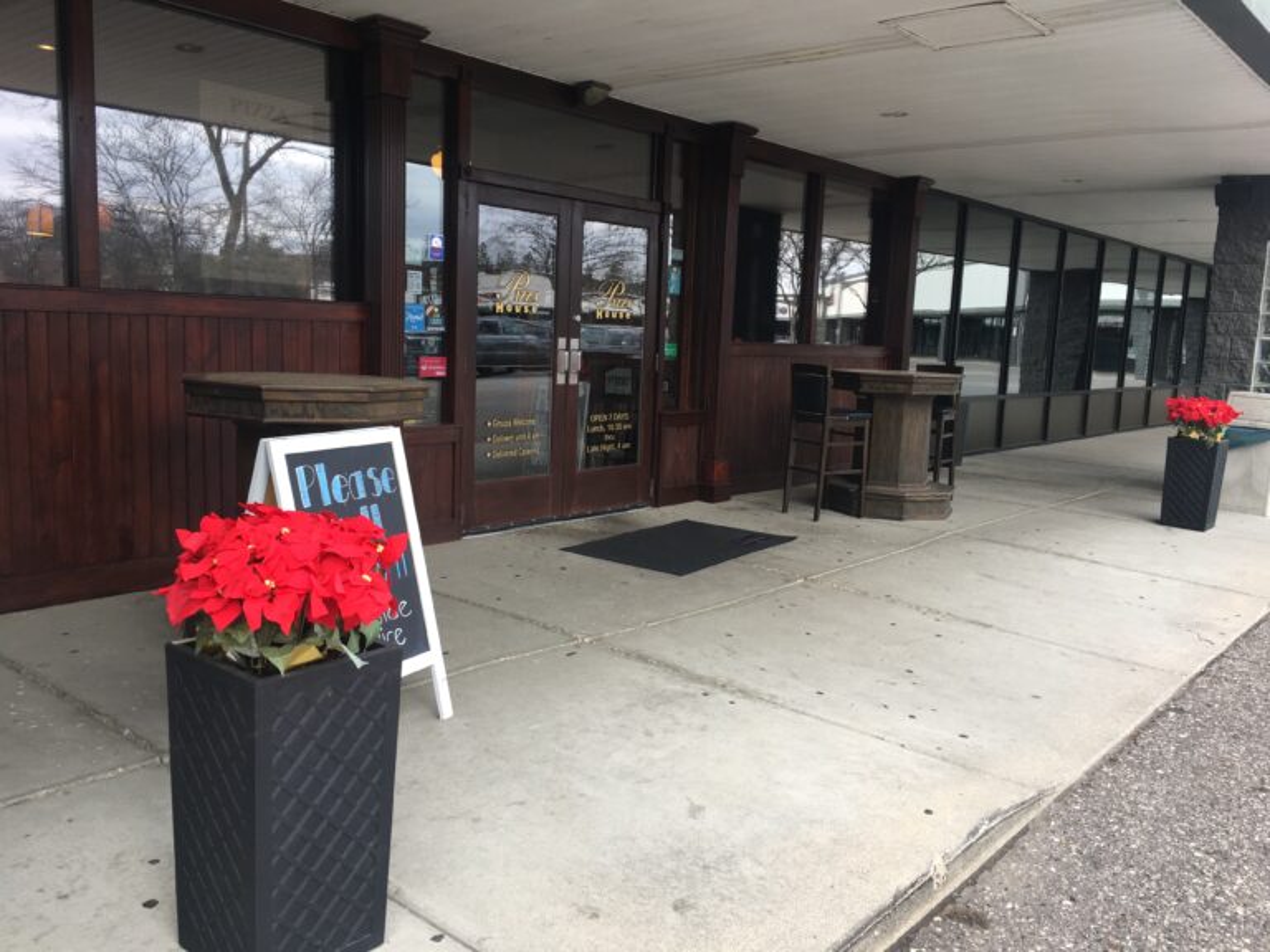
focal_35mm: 29
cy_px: 476
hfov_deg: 61.7
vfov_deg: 48.2
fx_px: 1064
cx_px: 635
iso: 25
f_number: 2.2
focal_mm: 4.15
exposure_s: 1/120
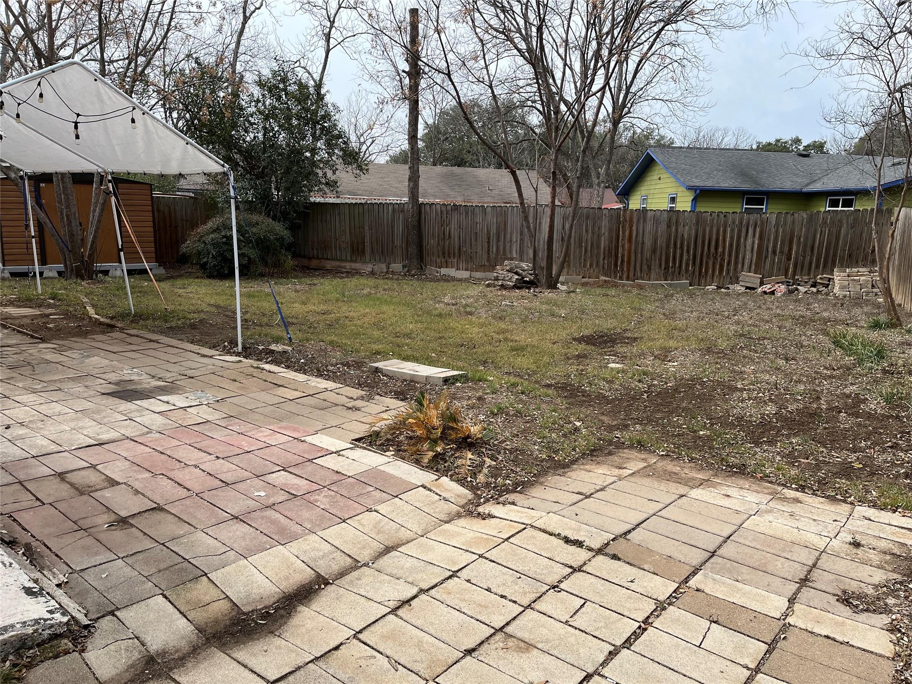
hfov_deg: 67.3
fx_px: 685
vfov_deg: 53.1
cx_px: 456
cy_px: 342
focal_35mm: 26
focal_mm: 5.1
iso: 50
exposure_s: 1/1748
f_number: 1.6
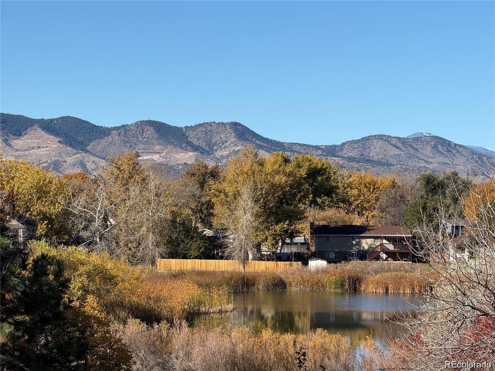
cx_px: 248
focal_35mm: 120
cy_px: 186
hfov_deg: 16.4
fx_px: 1716
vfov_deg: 12.3
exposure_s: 1/1613
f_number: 2.8
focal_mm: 15.66
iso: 50
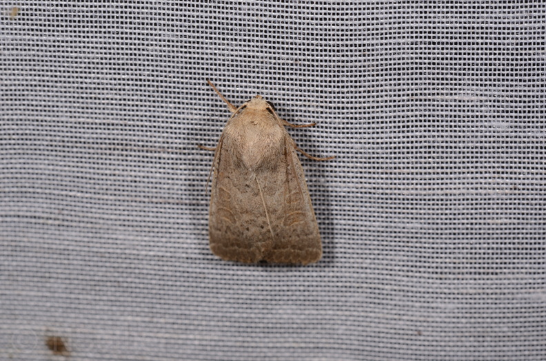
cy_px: 180
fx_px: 1929
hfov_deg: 16.1
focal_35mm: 128
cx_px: 273
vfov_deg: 10.7
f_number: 25
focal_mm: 85
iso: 100
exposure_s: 1/60
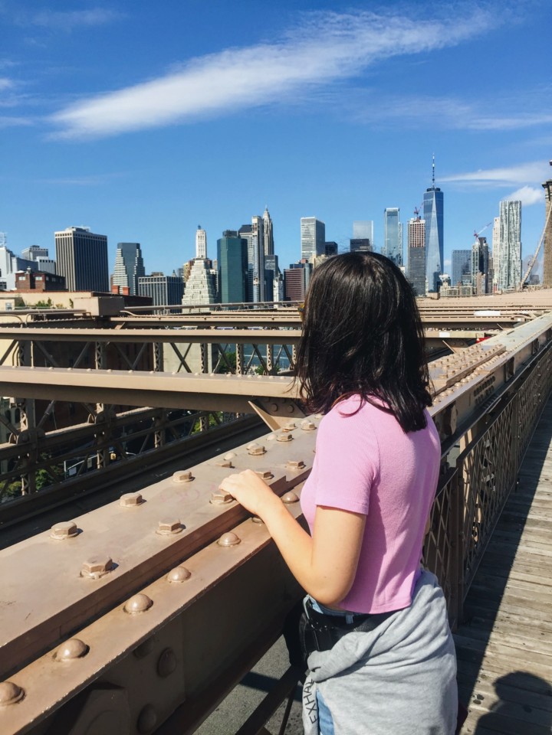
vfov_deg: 61.7
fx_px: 617
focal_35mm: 29
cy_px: 368
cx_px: 276
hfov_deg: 48.2
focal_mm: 4.15
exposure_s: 1/2198
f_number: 2.2
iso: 32
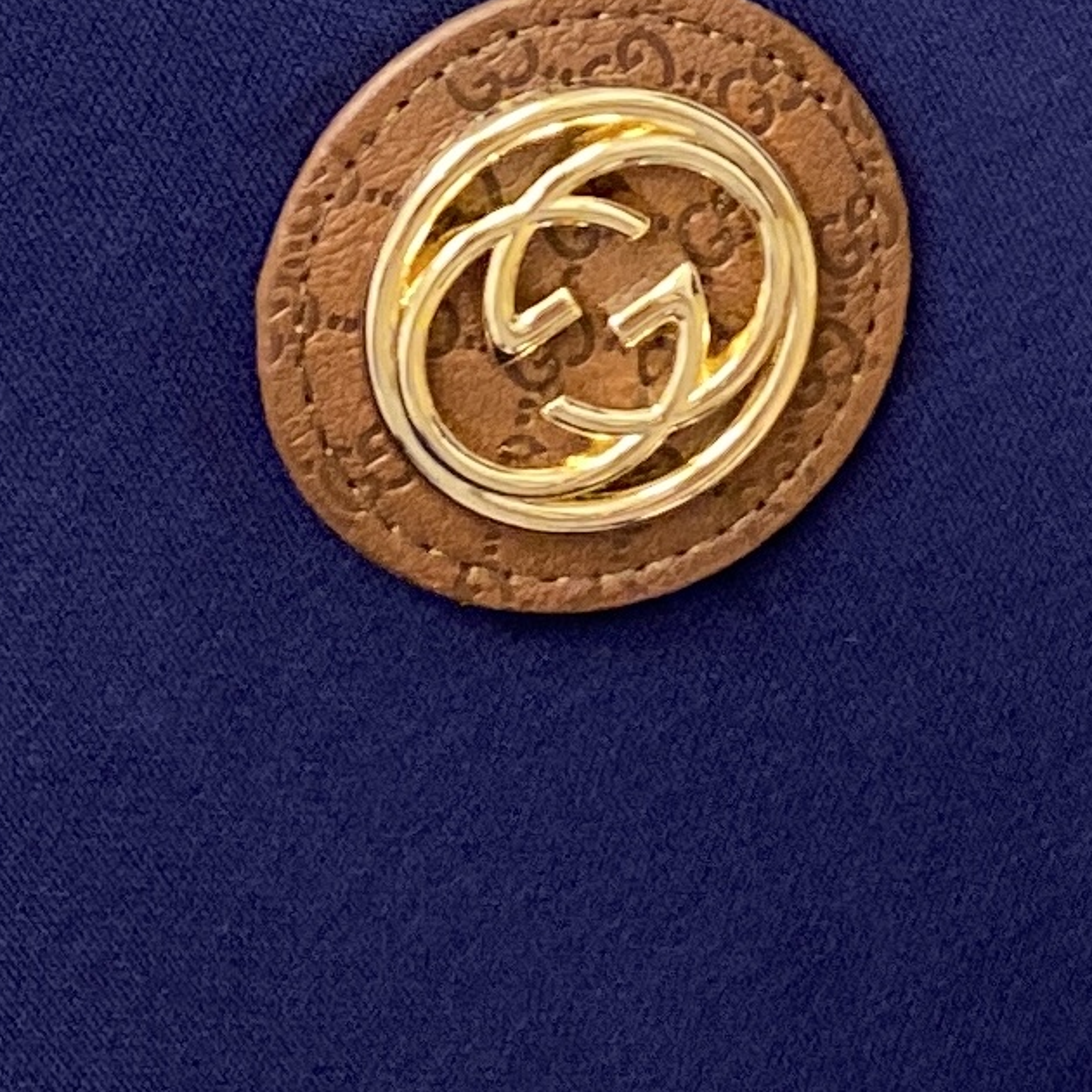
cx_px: 569
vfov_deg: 46.4
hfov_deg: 47.2
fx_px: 1249
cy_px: 351
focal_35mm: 35
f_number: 1.8
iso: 125
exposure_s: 1/121
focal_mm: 4.25
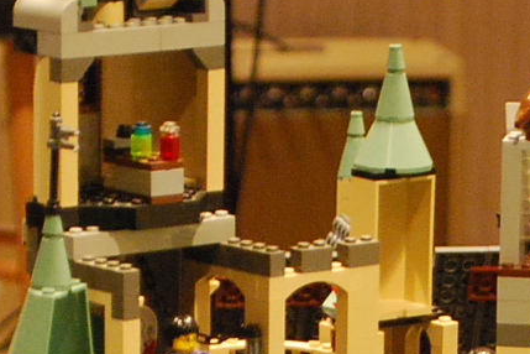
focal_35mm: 339
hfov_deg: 6.1
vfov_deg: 4.0
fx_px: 4990
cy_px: 637
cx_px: 399
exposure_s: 1/13
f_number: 5.6
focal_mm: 50
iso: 1600
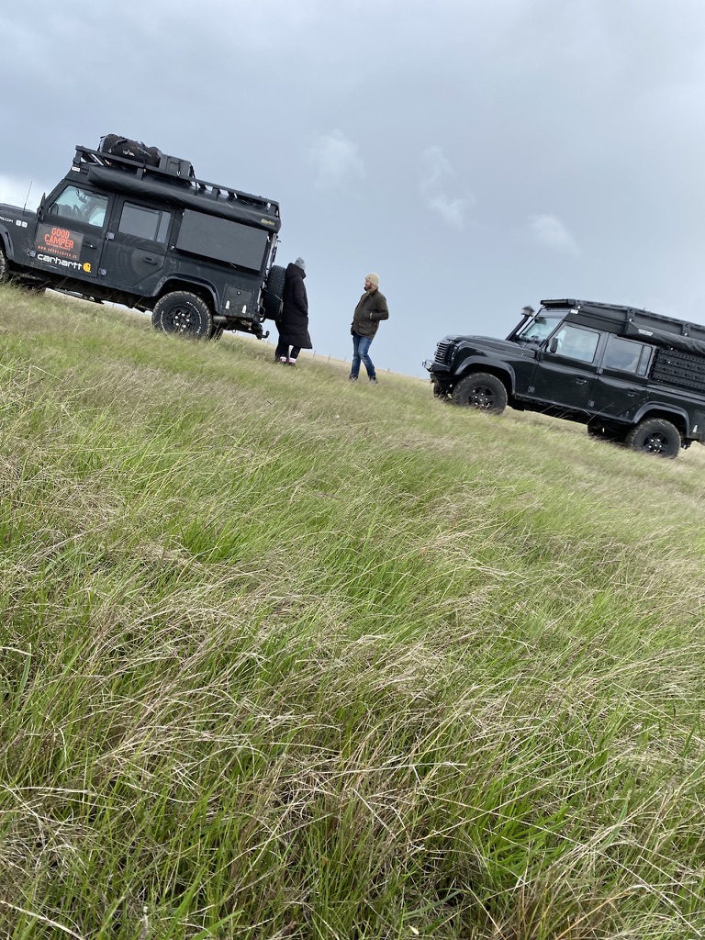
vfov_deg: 67.3
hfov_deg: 53.1
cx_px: 352
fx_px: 706
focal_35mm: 26
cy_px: 470
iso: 32
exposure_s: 1/927
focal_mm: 4.25
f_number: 1.8
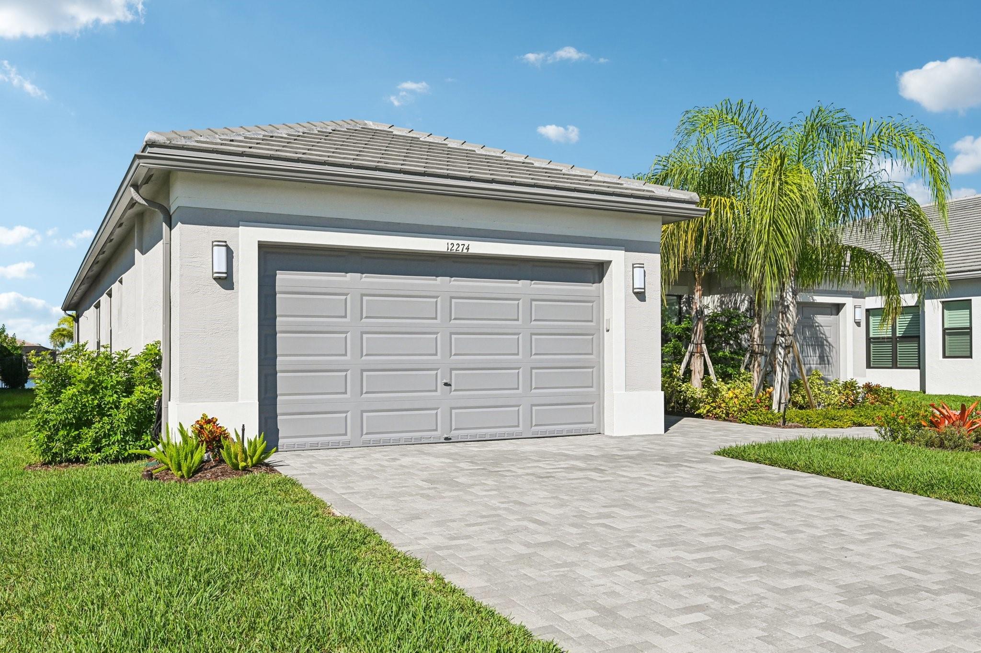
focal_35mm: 30
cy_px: 326
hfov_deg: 62.0
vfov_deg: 43.5
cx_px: 490
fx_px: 817
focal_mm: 30
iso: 800
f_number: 8
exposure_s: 1/5000
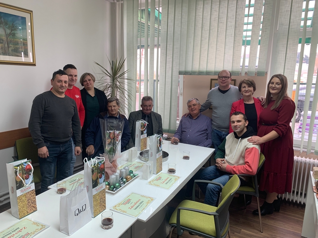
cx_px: 159
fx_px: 239
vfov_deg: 53.1
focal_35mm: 26
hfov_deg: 67.3
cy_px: 119
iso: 50
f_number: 1.8
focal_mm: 4.25
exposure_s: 1/50
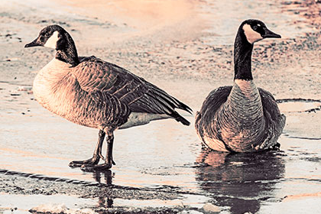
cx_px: 167
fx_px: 4030
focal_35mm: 452
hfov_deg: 4.6
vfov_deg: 3.0
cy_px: 122
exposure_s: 1/400
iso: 500
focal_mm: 380
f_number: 11
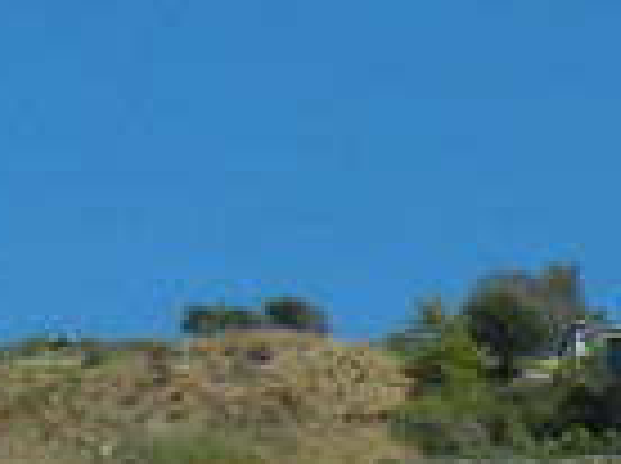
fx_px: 3994
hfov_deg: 8.6
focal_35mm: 223
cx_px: 1017
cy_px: 748
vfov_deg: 6.5
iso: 160
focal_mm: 5.4
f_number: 7
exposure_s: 1/592
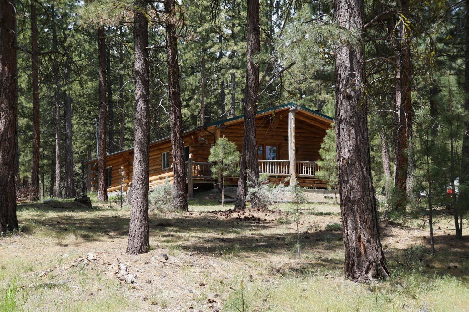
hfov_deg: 24.6
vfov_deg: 16.5
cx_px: 234
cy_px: 156
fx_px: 1074
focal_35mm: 82
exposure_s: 1/200
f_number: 6.3
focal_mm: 55
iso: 100
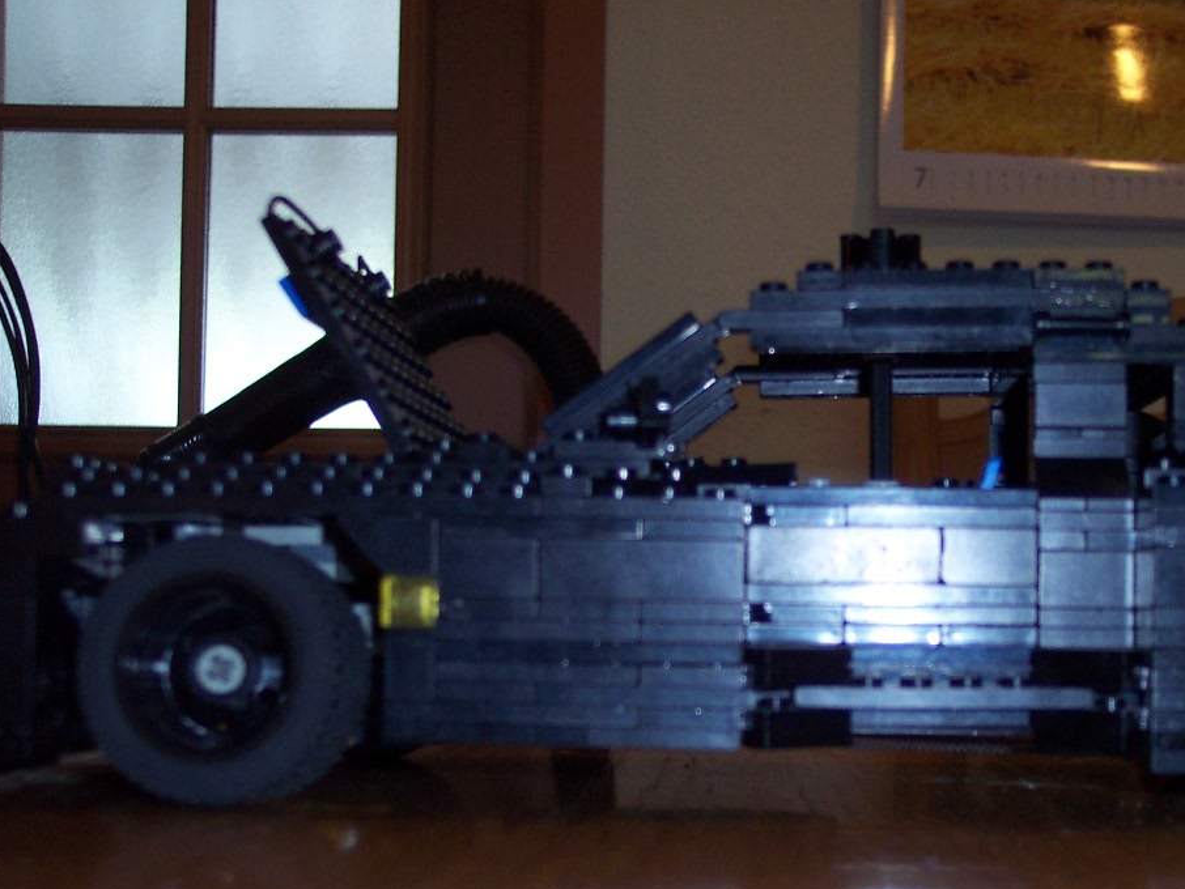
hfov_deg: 35.0
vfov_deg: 26.8
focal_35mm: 54
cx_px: 836
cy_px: 628
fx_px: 1849
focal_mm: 8
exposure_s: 1/30
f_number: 2.8
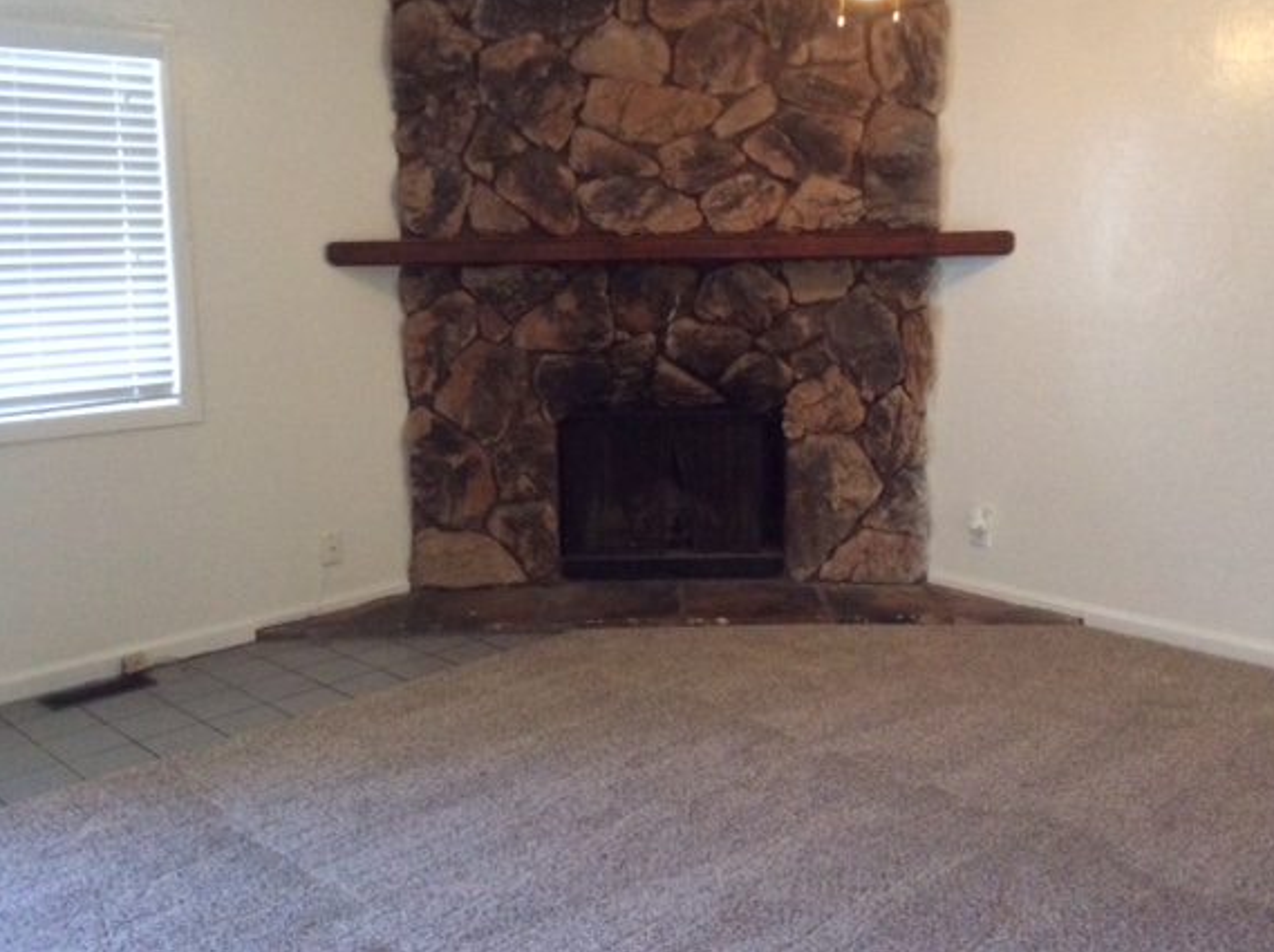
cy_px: 419
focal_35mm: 36
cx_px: 640
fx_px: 1323
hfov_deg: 51.4
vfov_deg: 39.5
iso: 320
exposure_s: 1/24
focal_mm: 3.3
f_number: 2.4
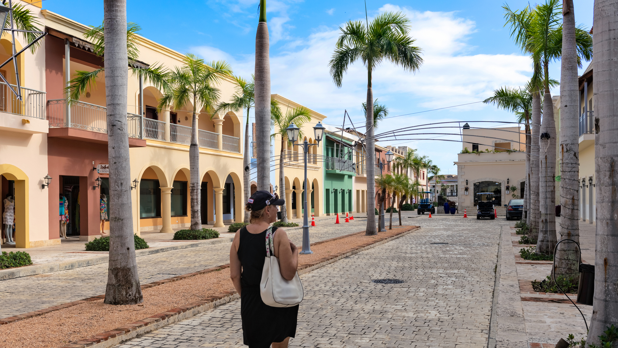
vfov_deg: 34.5
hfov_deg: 58.0
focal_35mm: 34
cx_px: 310
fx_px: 557
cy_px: 208
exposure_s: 1/320
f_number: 8
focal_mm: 32
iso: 100
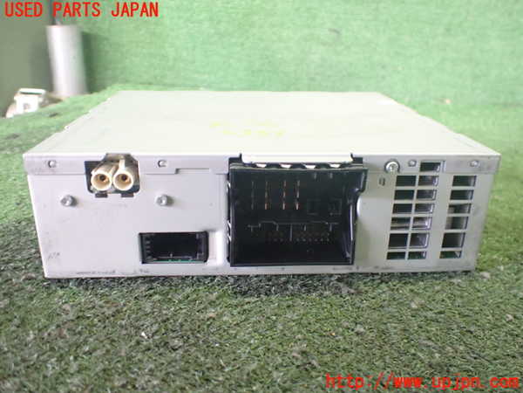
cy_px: 196
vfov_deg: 46.8
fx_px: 453
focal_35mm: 30
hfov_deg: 60.0
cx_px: 262
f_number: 2.3
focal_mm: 5.4
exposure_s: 1/30
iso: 1000
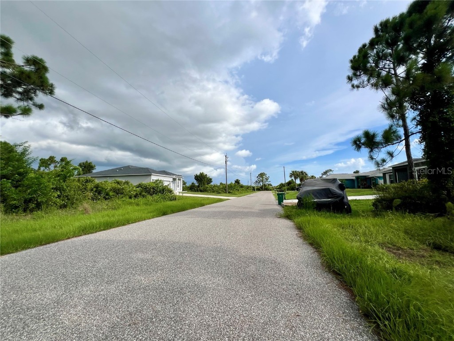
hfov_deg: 106.2
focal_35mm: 13
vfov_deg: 89.9
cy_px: 170
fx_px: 170
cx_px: 227
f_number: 1.8
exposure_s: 1/3040
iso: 32
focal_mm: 1.57
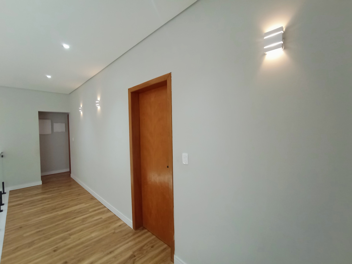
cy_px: 132
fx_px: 163
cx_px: 176
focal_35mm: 16
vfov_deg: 78.1
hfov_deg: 94.5
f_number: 2.2
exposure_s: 1/40
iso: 172
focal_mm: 1.65
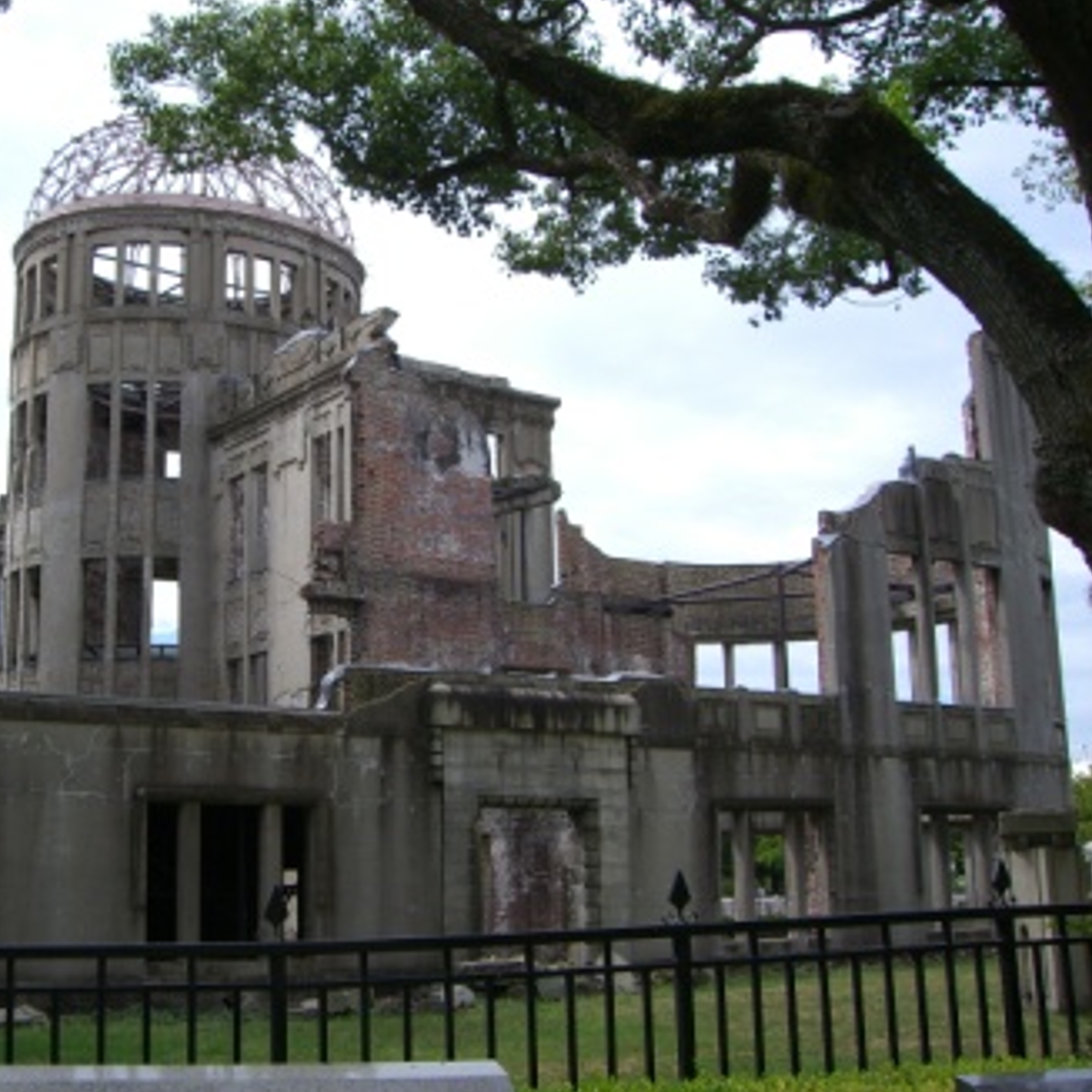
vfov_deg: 36.8
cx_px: 351
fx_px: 1642
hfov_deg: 36.4
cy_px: 541
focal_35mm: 46
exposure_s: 1/500
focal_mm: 6.2
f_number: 4.3
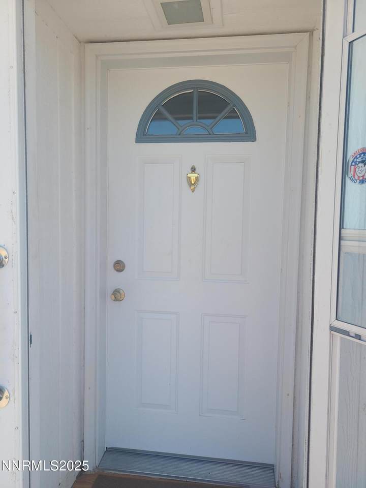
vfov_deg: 67.3
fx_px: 367
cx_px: 183
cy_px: 244
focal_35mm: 26
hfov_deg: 53.1
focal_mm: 5.4
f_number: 1.8
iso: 50
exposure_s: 1/902
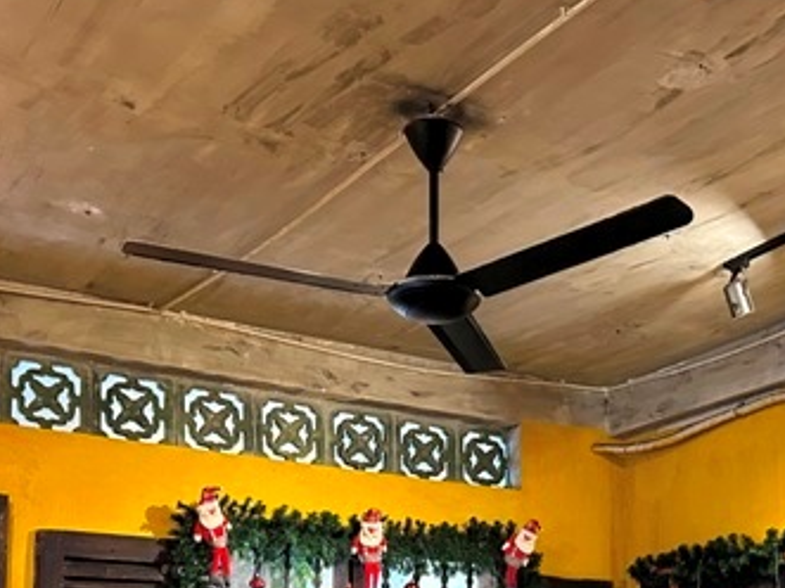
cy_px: 643
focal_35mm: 58
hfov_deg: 33.0
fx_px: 1315
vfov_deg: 23.7
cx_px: 522
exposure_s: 1/50
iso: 500
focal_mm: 6.86
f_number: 1.78
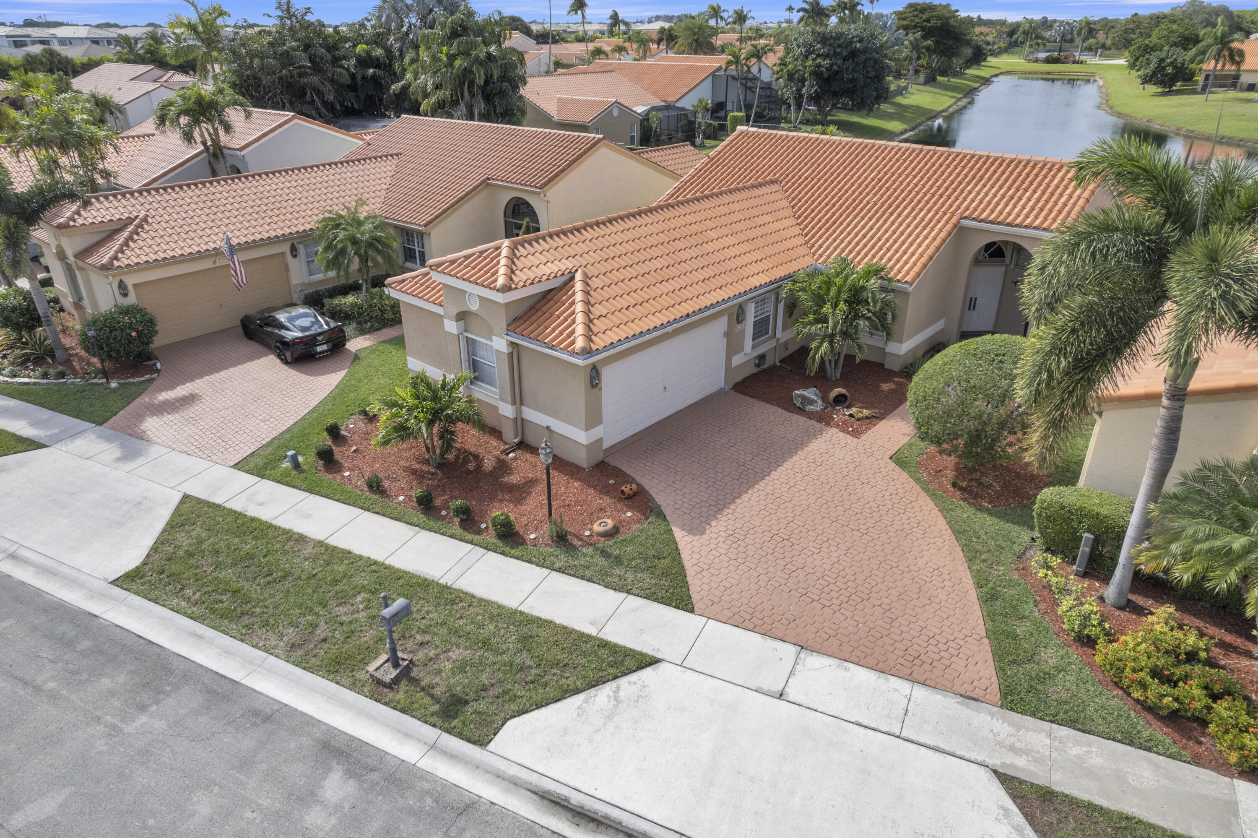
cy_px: 419
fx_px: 768
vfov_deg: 57.2
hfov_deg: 78.6
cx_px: 629
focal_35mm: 22
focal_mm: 8.38
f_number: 2.8
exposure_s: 1/2500
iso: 100
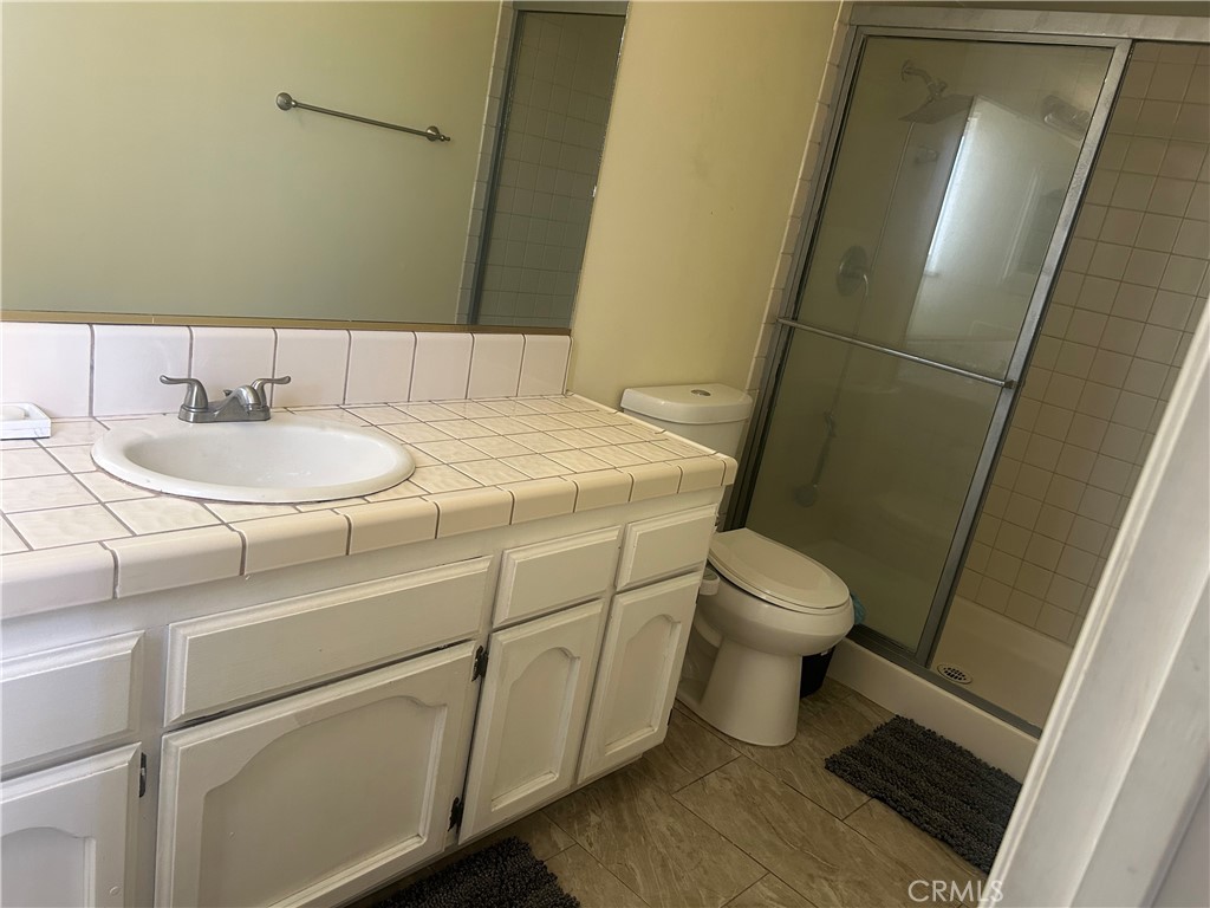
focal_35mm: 26
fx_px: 909
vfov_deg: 53.1
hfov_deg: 67.3
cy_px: 454
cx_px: 605
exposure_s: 1/60
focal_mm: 5.7
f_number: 1.5
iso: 160
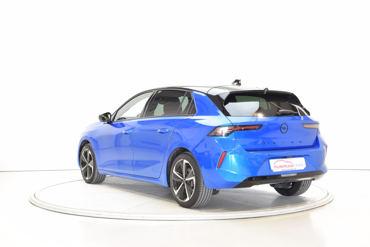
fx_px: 524
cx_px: 185
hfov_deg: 38.9
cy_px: 124
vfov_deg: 26.5
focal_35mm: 51
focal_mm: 34
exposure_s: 1/1.6
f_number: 11
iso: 100
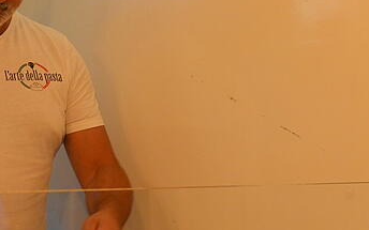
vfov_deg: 11.7
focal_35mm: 112
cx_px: -13
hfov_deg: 18.0
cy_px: 115
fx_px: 1130
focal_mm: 27
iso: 800
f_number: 4
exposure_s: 1/50
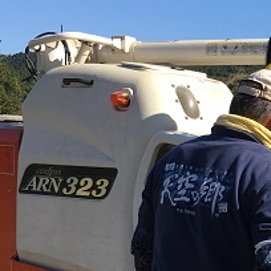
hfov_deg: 17.9
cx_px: 388
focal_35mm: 88
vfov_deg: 19.7
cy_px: 163
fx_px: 779
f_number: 2.2
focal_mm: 4.15
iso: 25
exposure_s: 1/1166
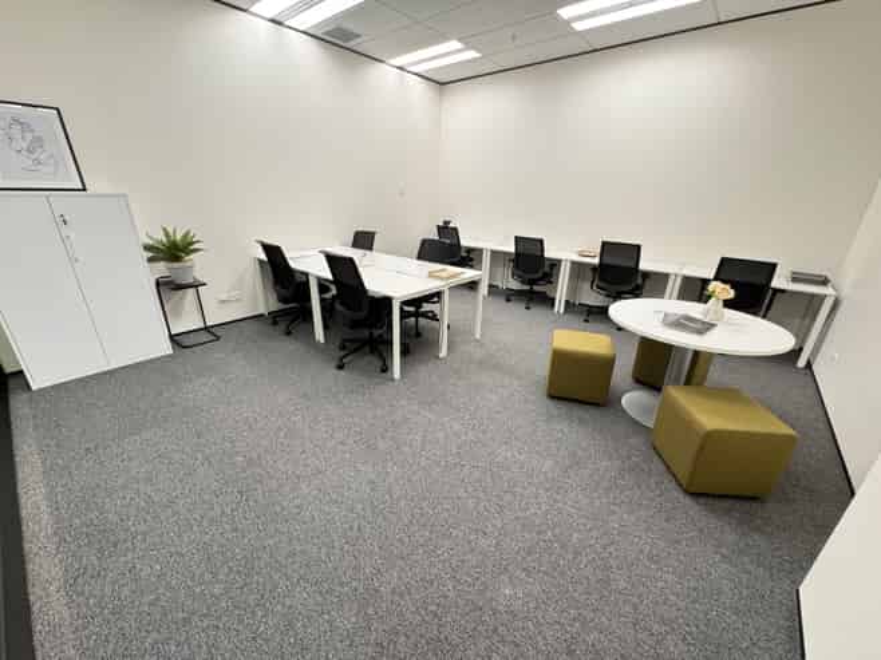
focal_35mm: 14
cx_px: 440
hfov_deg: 102.1
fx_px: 356
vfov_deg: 85.6
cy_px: 330
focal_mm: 2.22
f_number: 2.2
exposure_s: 1/50
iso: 160
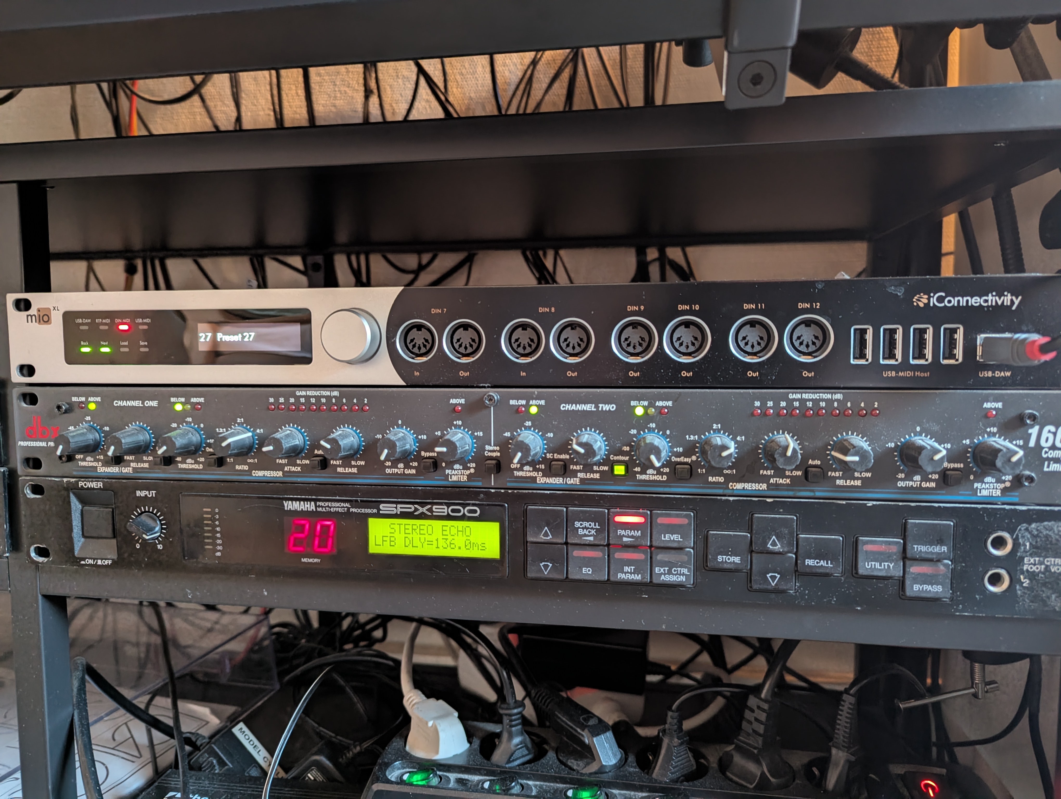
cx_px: 530
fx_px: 737
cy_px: 400
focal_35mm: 24
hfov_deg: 71.5
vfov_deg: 56.9
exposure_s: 1/25
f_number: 1.85
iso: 659
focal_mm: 6.81
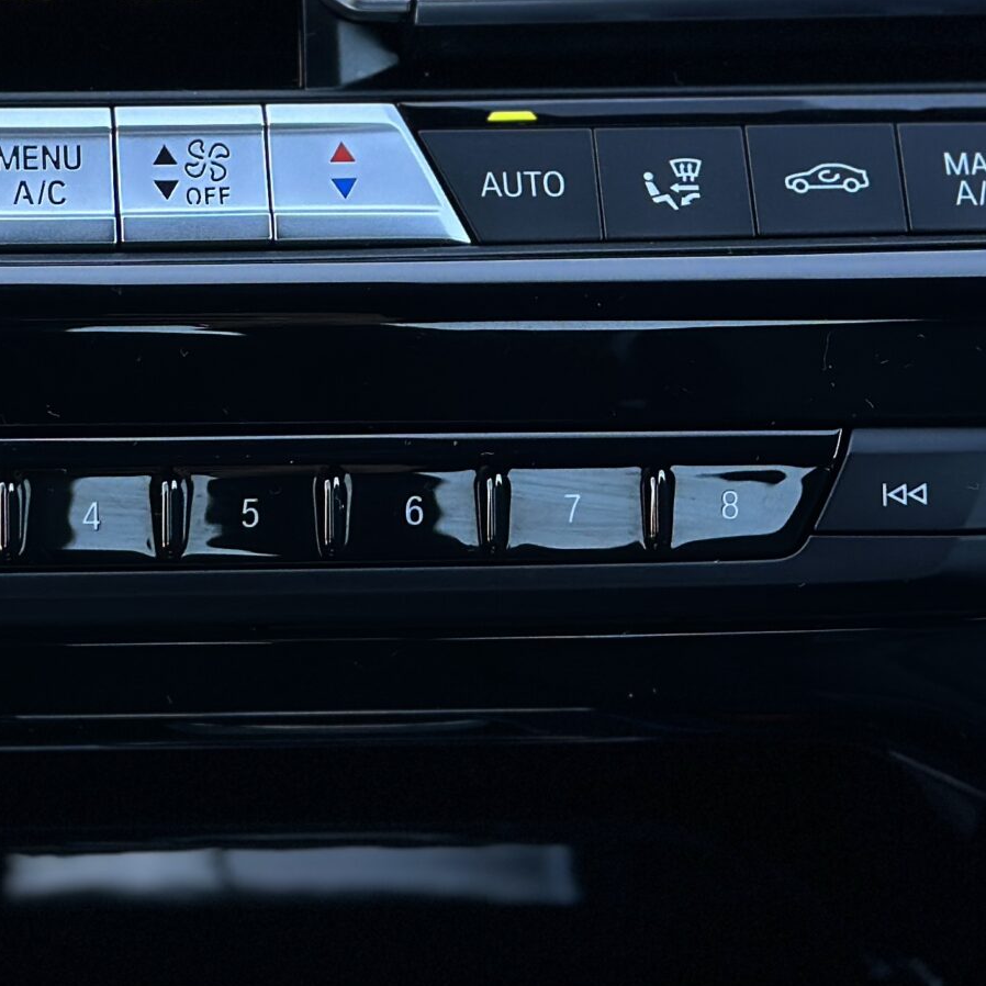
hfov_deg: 14.2
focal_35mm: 121
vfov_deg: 14.3
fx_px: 3899
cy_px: 121
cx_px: -7
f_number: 1.78
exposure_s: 1/100
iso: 80
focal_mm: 6.86
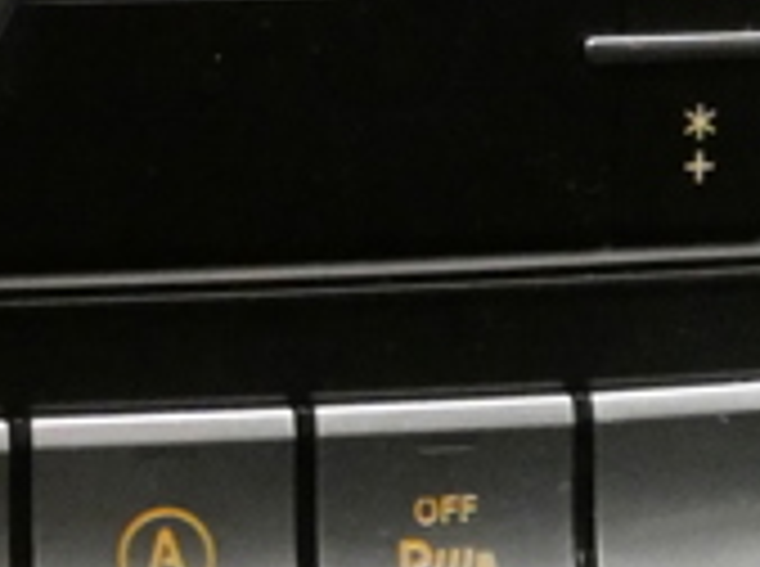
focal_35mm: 185
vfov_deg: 7.9
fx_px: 4053
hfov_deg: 10.5
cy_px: -36
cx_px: -162
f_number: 3.6
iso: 1600
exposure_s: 1/10
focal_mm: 7.1
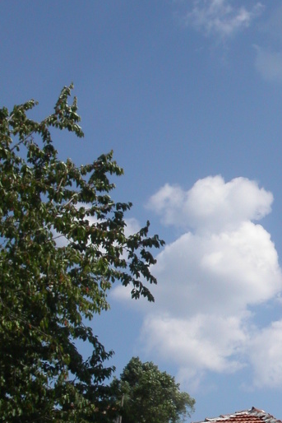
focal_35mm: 82
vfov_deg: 24.7
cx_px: 323
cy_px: 273
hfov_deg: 16.1
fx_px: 963
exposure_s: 1/500
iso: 100
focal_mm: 7.8
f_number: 8
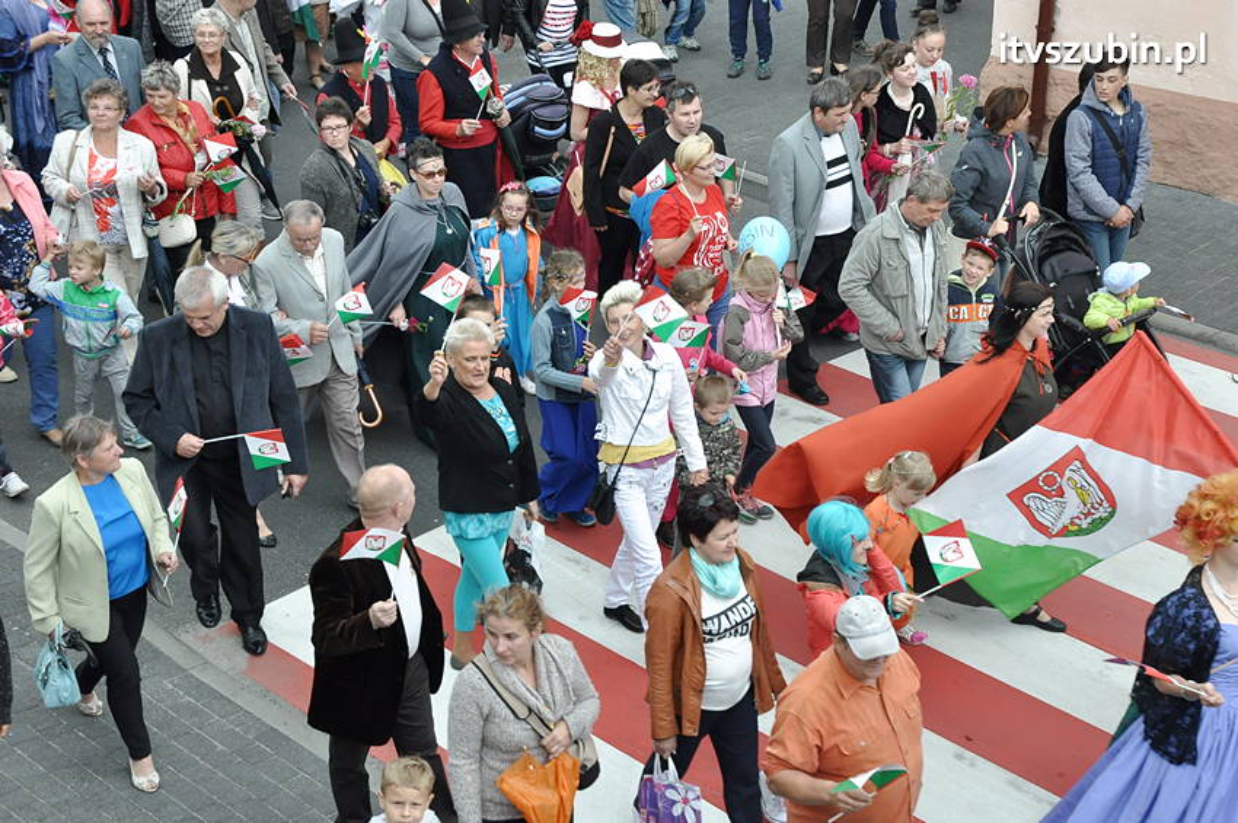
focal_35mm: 63
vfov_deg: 21.5
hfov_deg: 31.9
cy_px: 412
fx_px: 2164
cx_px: 619
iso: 1250
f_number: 10
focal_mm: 42
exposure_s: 1/400
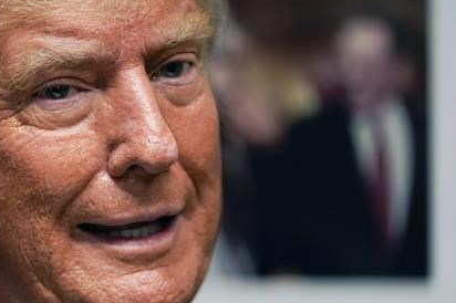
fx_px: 3215
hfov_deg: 8.1
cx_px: 121
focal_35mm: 254
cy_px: 205
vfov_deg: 5.4
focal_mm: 161
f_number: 2.8
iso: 2500
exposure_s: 1/500
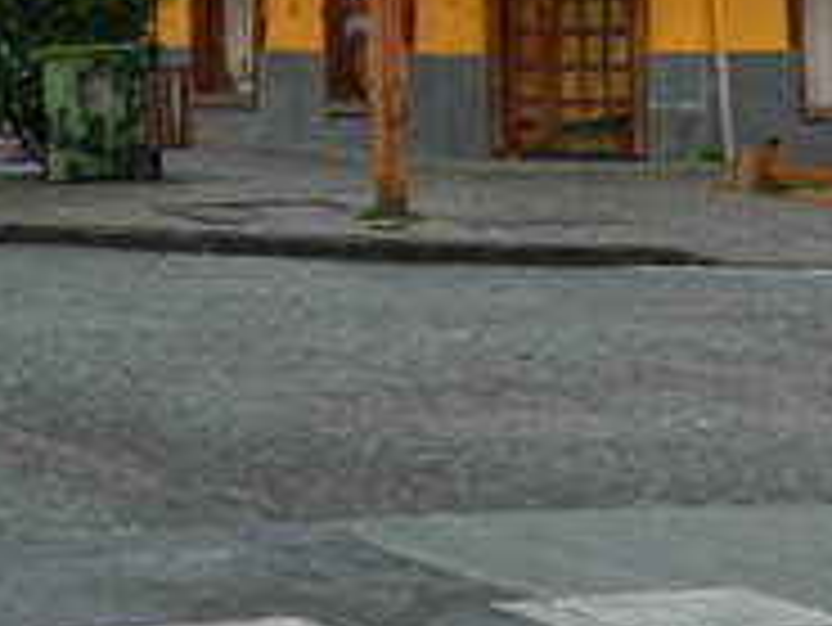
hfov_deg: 12.3
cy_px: -54
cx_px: -481
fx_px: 3632
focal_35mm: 151
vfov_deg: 9.7
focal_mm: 6.2
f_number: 3.3
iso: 80
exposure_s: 1/80
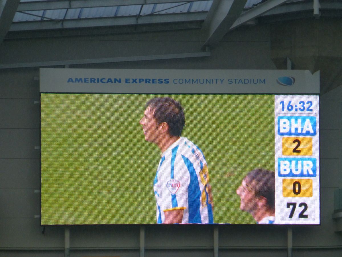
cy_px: 128
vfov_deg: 3.1
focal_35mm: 480
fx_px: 4742
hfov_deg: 4.1
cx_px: 171
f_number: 6.4
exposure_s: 1/250
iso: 250
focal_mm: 86
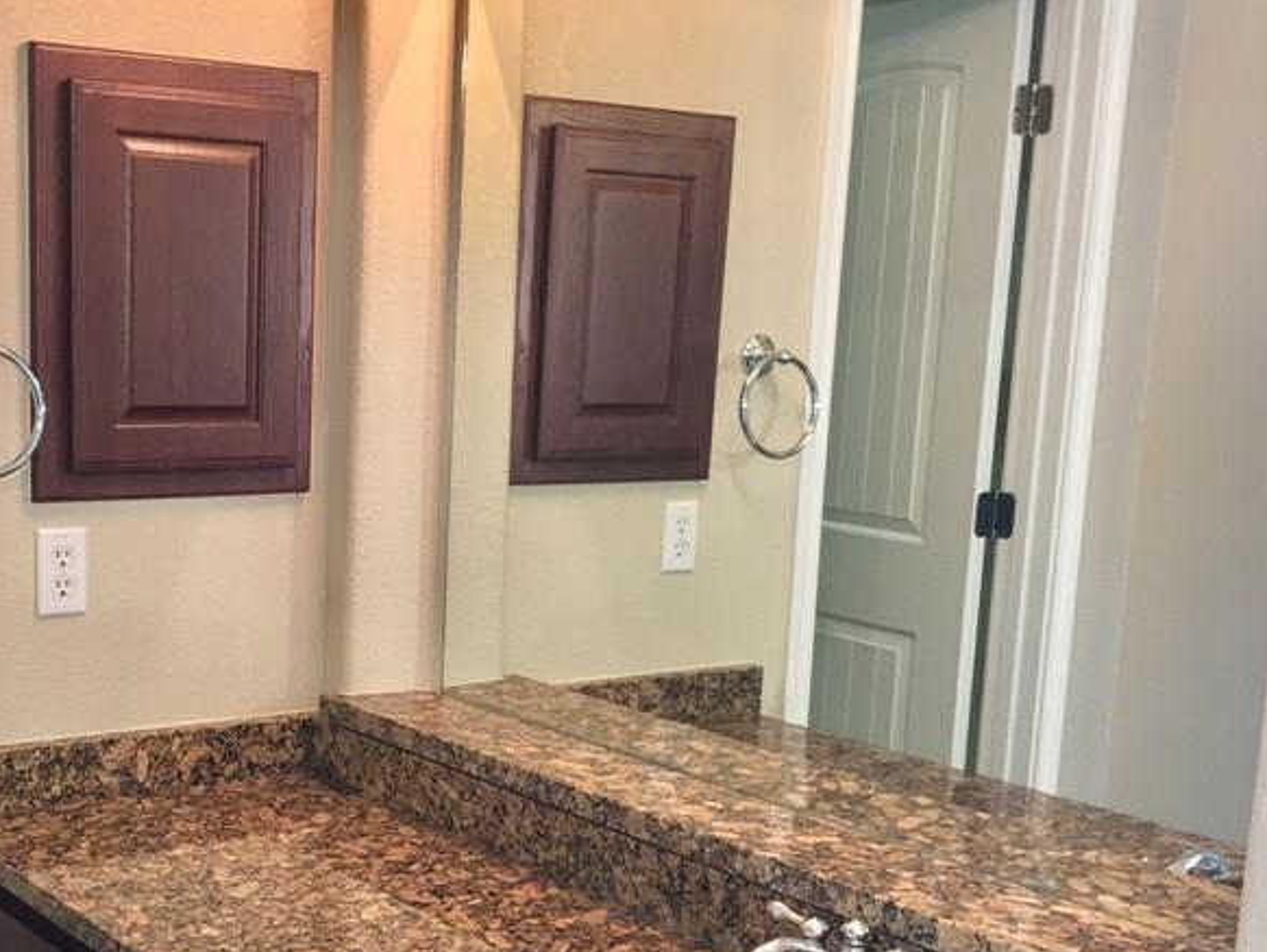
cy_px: 660
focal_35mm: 51
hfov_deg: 37.1
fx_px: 1867
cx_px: 433
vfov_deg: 28.3
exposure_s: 1/30
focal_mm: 4.15
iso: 80
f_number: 2.2
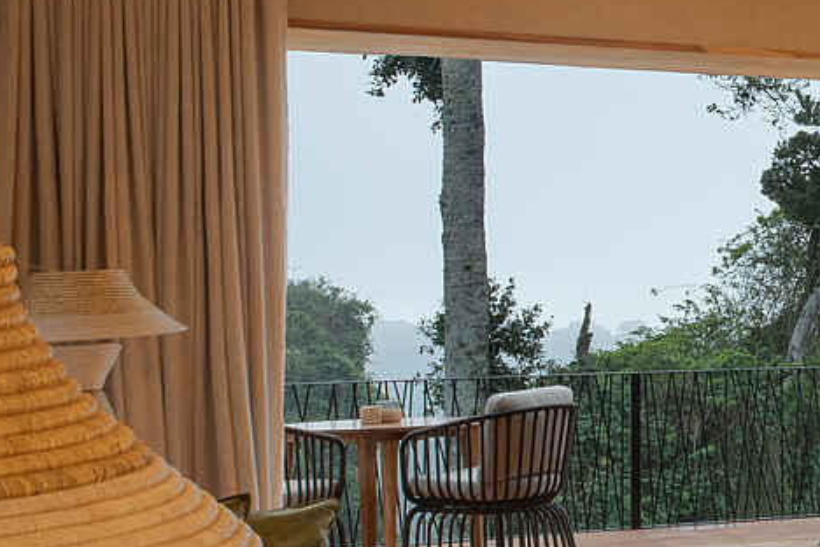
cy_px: 300
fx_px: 1868
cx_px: 1549
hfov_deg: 18.4
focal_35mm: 82
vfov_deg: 16.6
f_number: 16
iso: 200
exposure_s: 1/13
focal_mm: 20
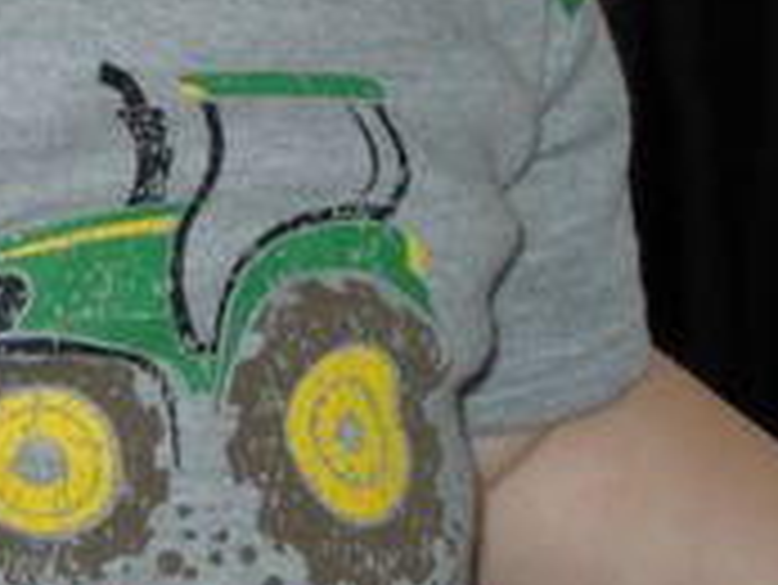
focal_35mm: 282
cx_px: -216
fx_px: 6342
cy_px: -50
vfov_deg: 5.3
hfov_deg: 7.0
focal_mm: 11
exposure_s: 1/40
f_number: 4.3
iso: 200
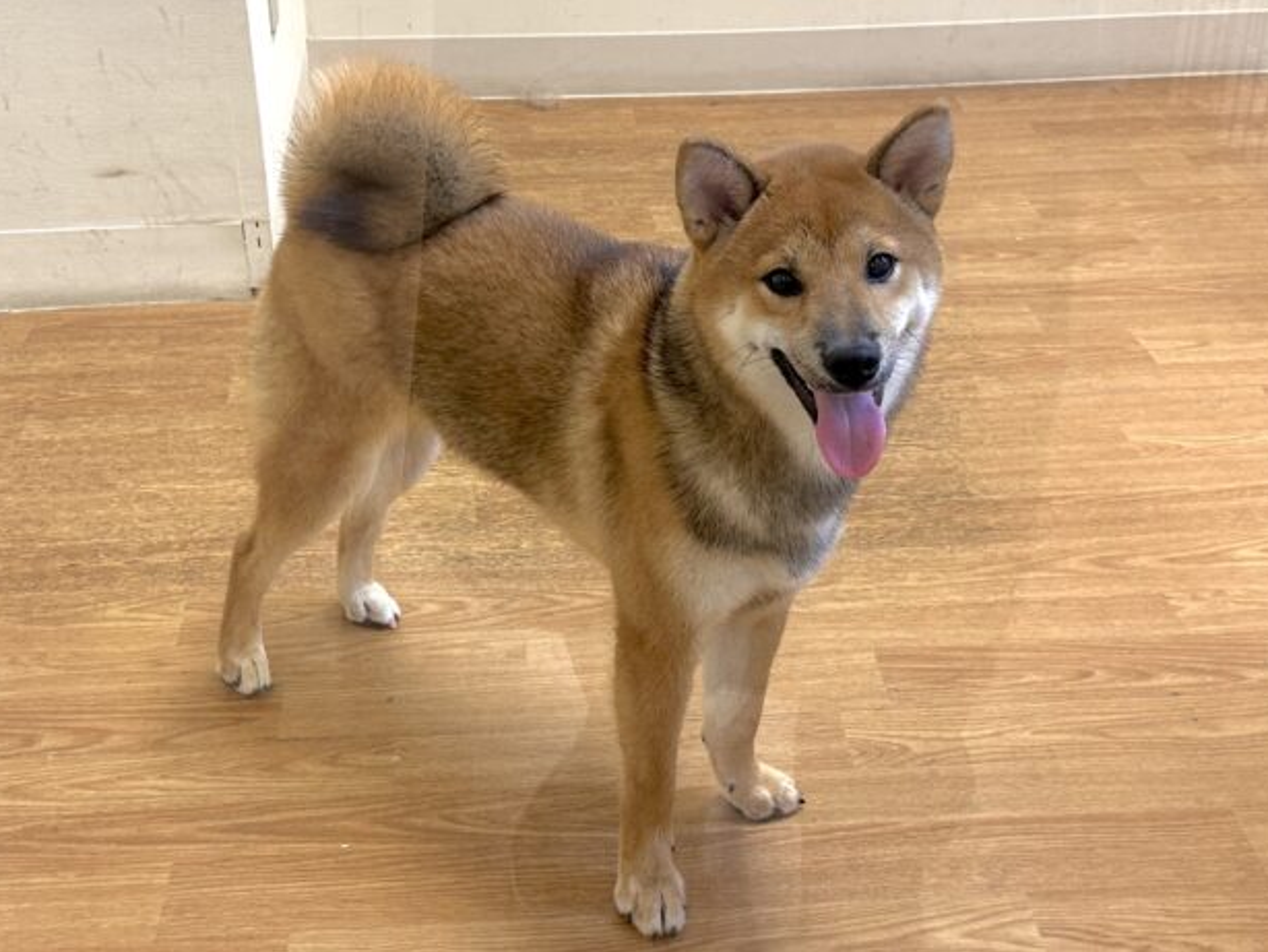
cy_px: 494
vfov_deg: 54.9
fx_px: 916
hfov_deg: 69.4
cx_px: 636
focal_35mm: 25
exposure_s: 1/121
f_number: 1.78
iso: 125
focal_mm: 6.86
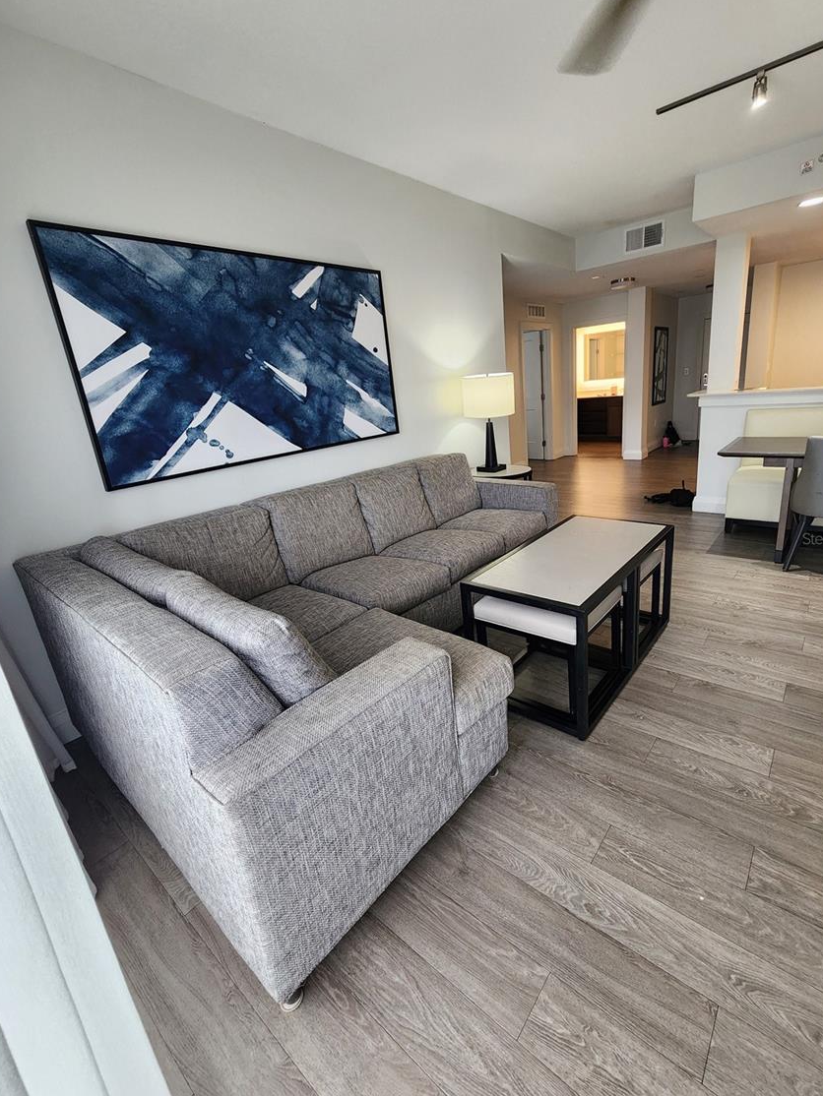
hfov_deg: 85.6
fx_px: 444
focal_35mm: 14
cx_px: 429
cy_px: 538
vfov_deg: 102.0
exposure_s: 1/60
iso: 200
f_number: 2.2
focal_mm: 2.2
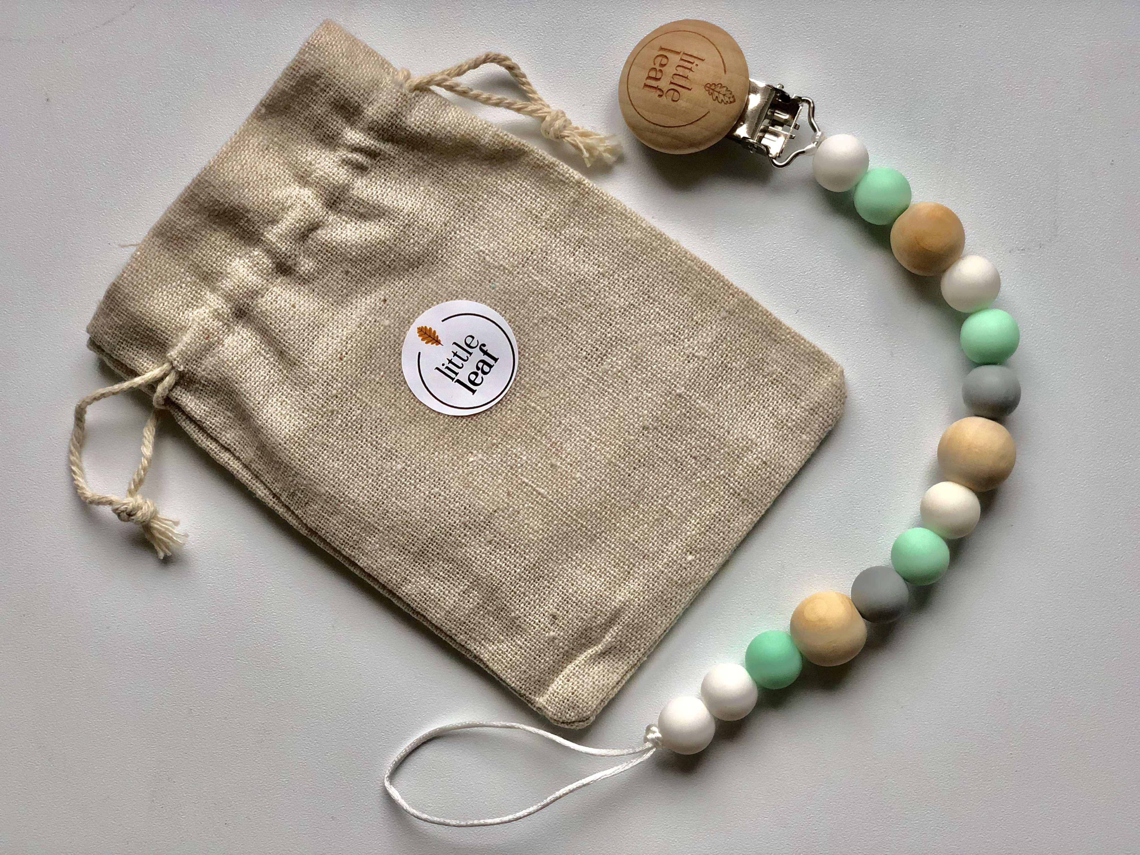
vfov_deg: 28.0
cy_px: 428
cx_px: 570
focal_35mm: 52
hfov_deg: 36.8
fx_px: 1713
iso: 64
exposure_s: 1/50
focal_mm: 6
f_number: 2.4
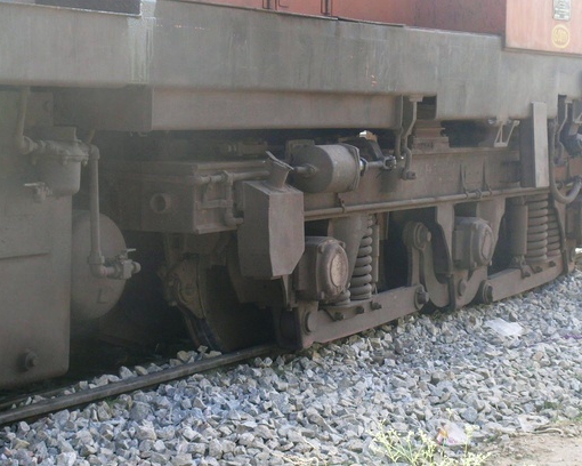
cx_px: 363
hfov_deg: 19.5
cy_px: 228
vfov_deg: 15.7
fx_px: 1688
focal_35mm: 98
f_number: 5.2
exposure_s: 1/60.3
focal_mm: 16.7
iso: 50
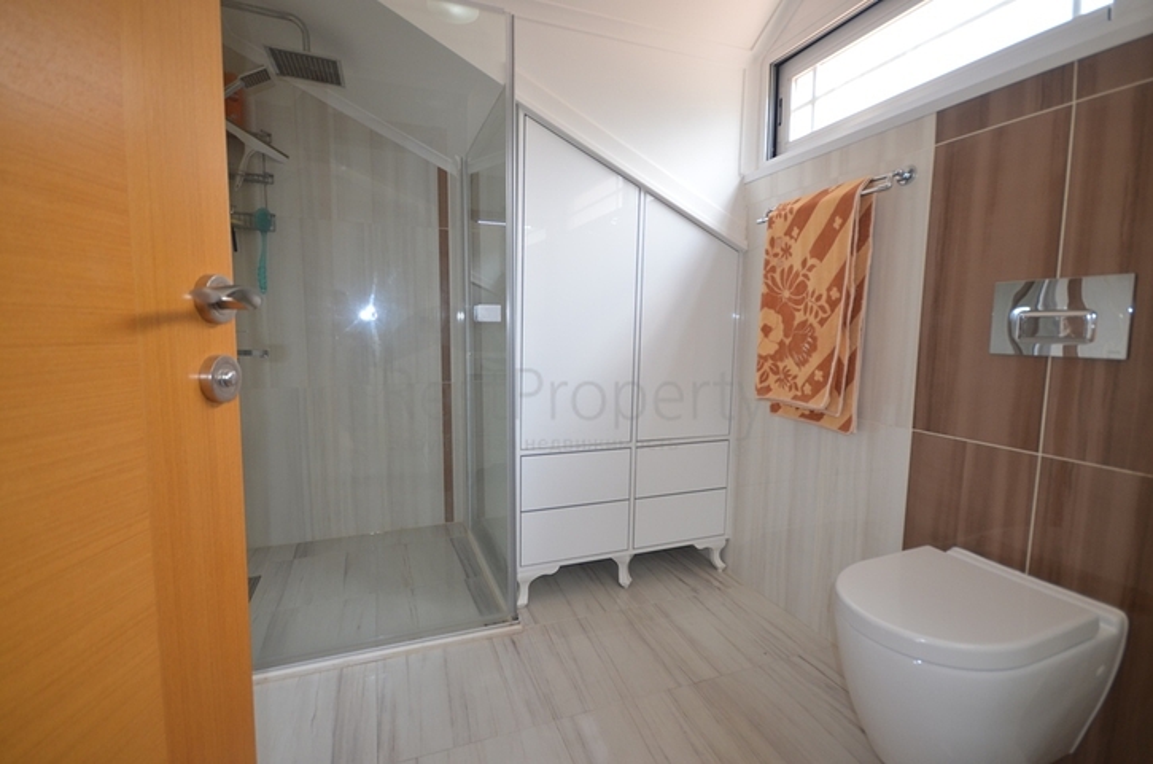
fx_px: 527
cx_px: 576
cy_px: 382
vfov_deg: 71.8
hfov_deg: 95.1
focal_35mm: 16
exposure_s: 1/60
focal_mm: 11
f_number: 4.2
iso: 400
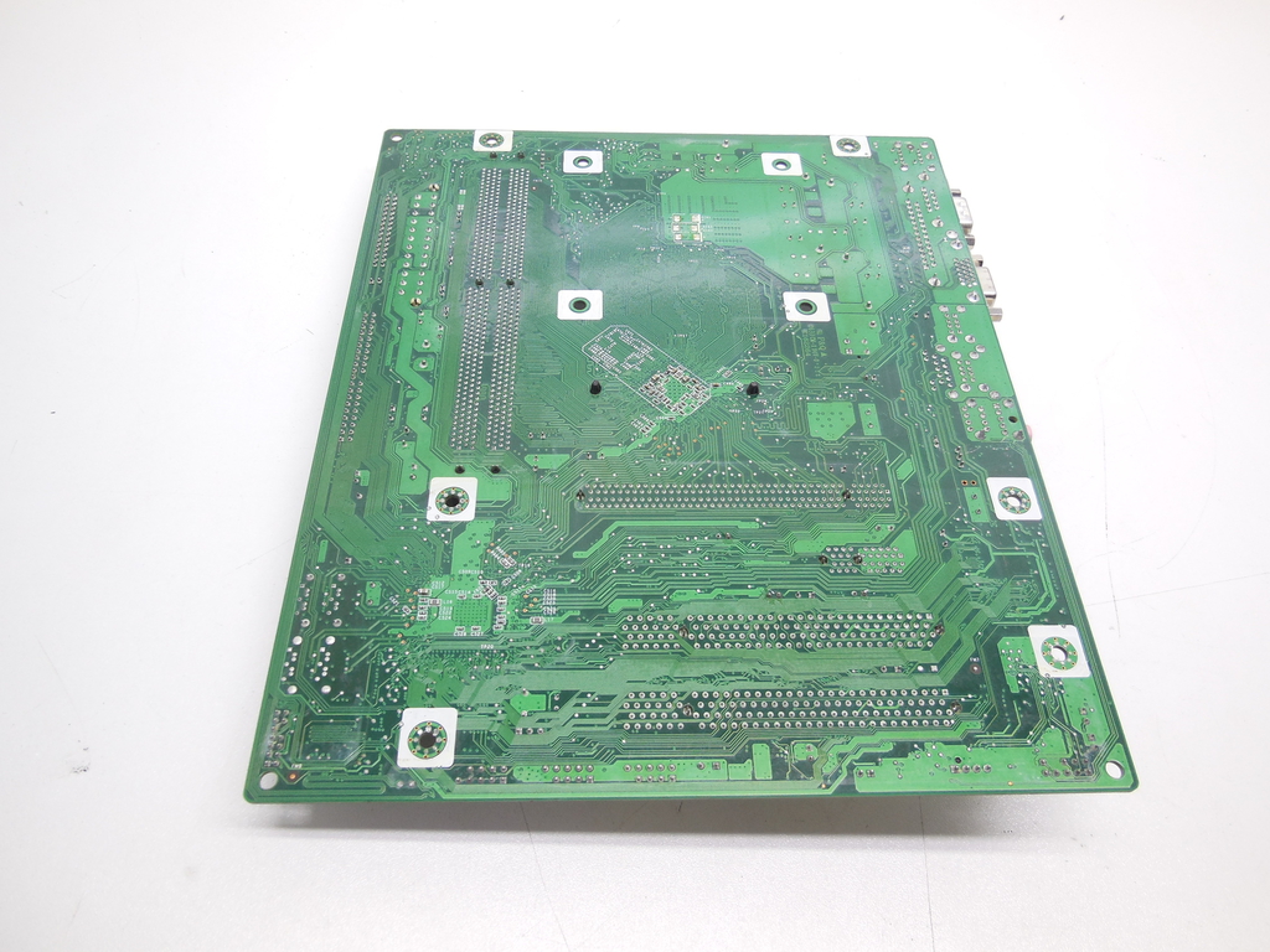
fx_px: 917
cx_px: 635
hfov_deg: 69.4
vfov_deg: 54.9
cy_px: 476
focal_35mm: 25
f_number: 3.1
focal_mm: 4.5
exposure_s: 1/80
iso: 125
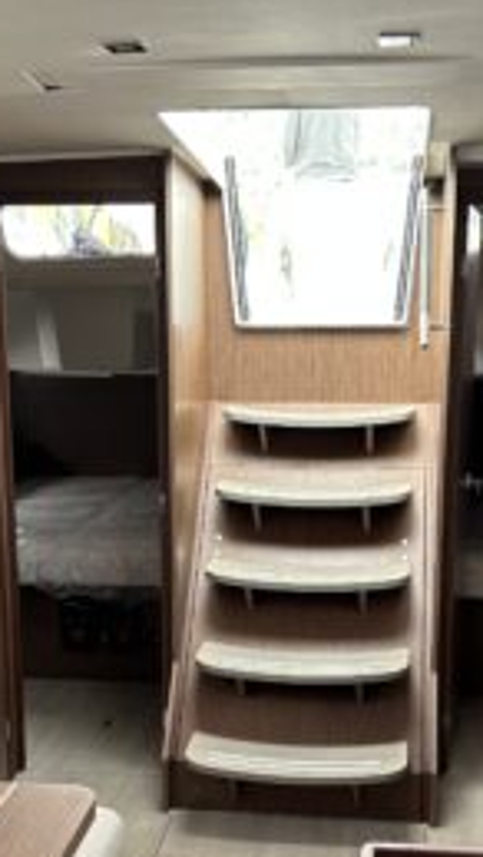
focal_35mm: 51
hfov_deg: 23.5
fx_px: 1159
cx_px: 253
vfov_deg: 40.2
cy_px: 559
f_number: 1.5
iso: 125
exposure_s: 1/113
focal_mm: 5.7
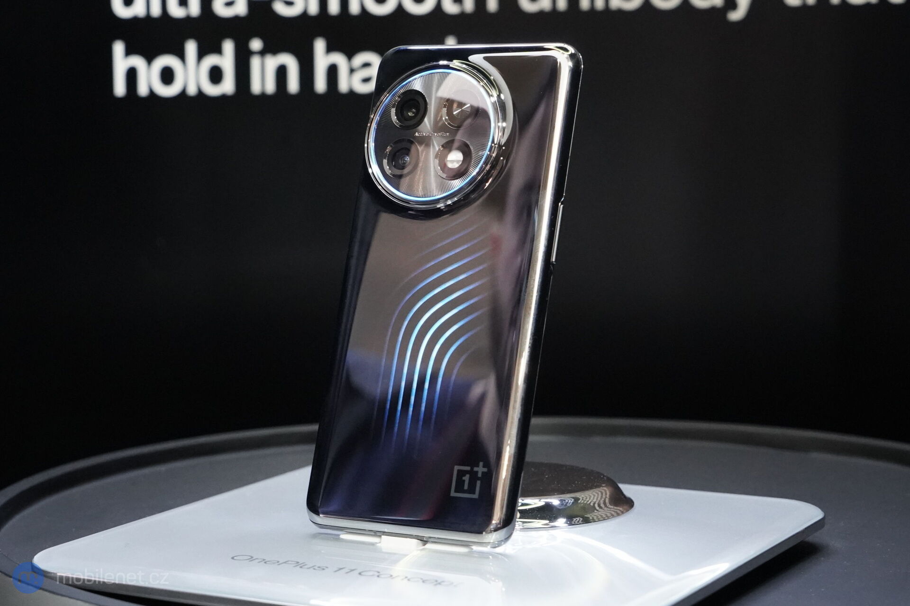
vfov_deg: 23.0
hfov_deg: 33.9
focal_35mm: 59
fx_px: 1491
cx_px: 455
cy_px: 303
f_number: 7.1
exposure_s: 1/50
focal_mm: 59
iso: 8000
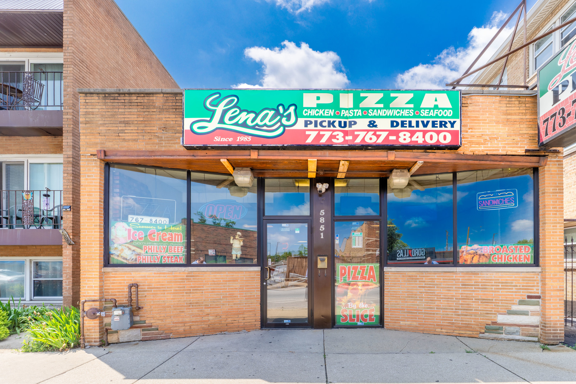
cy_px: 192
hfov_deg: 93.3
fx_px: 272
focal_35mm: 17
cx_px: 288
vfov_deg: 70.4
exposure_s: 1/800
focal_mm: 17
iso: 125
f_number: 9
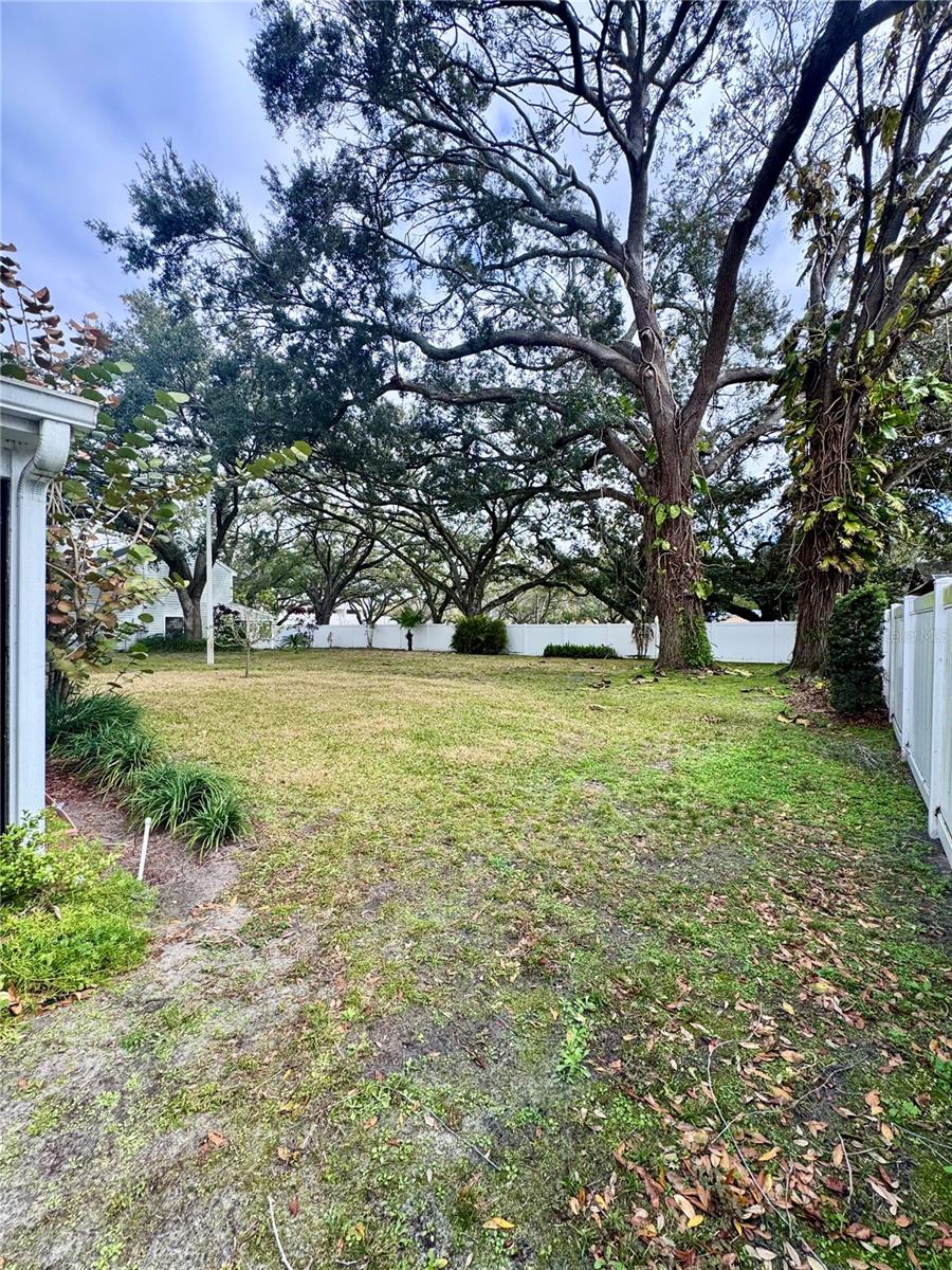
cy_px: 635
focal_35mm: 14
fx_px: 513
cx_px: 476
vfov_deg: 102.1
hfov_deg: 85.7
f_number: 2.2
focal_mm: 2.22
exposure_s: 1/451
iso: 40
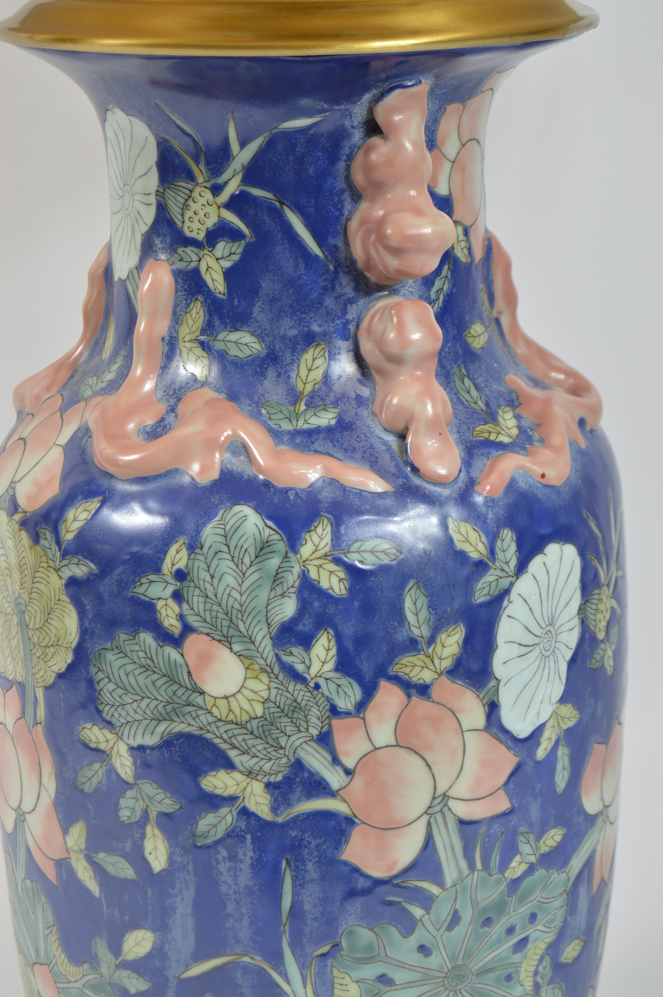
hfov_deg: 16.5
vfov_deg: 24.6
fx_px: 2283
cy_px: 498
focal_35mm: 82
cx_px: 332
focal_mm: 55
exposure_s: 1/80
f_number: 7.1
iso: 100
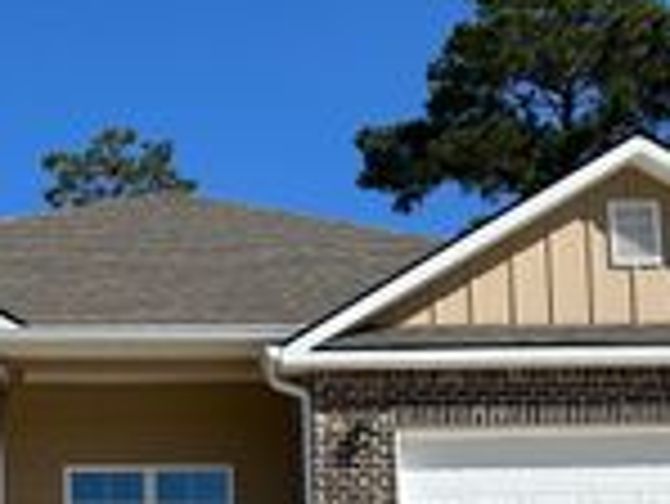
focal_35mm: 87
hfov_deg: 22.4
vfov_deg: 16.4
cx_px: 256
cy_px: 592
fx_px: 1685
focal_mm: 5.7
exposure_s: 1/5882
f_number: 1.5
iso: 50
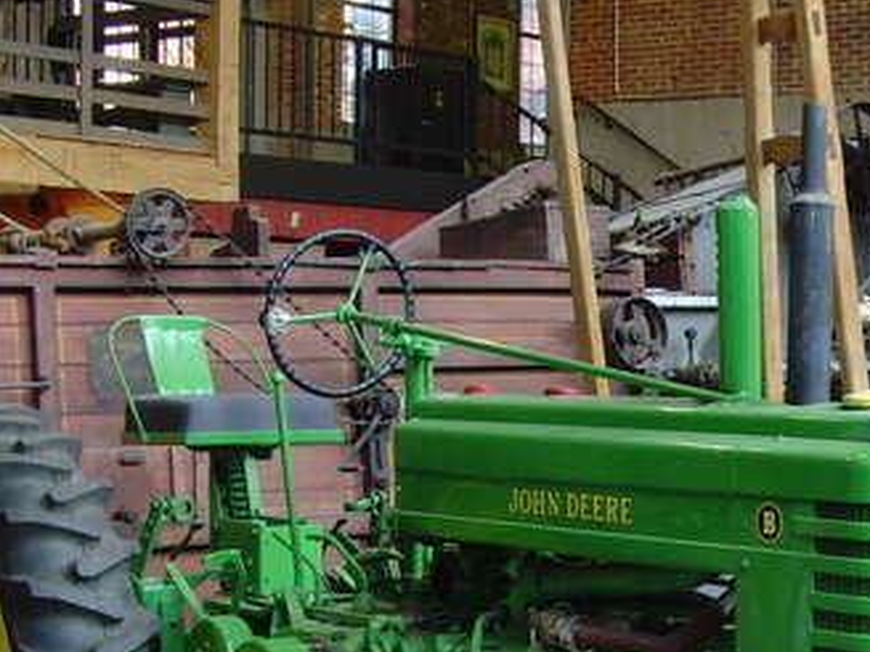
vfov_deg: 15.5
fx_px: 2388
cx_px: 719
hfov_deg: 20.4
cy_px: 498
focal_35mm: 95
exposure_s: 1/30
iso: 200
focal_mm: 6.6
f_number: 3.5
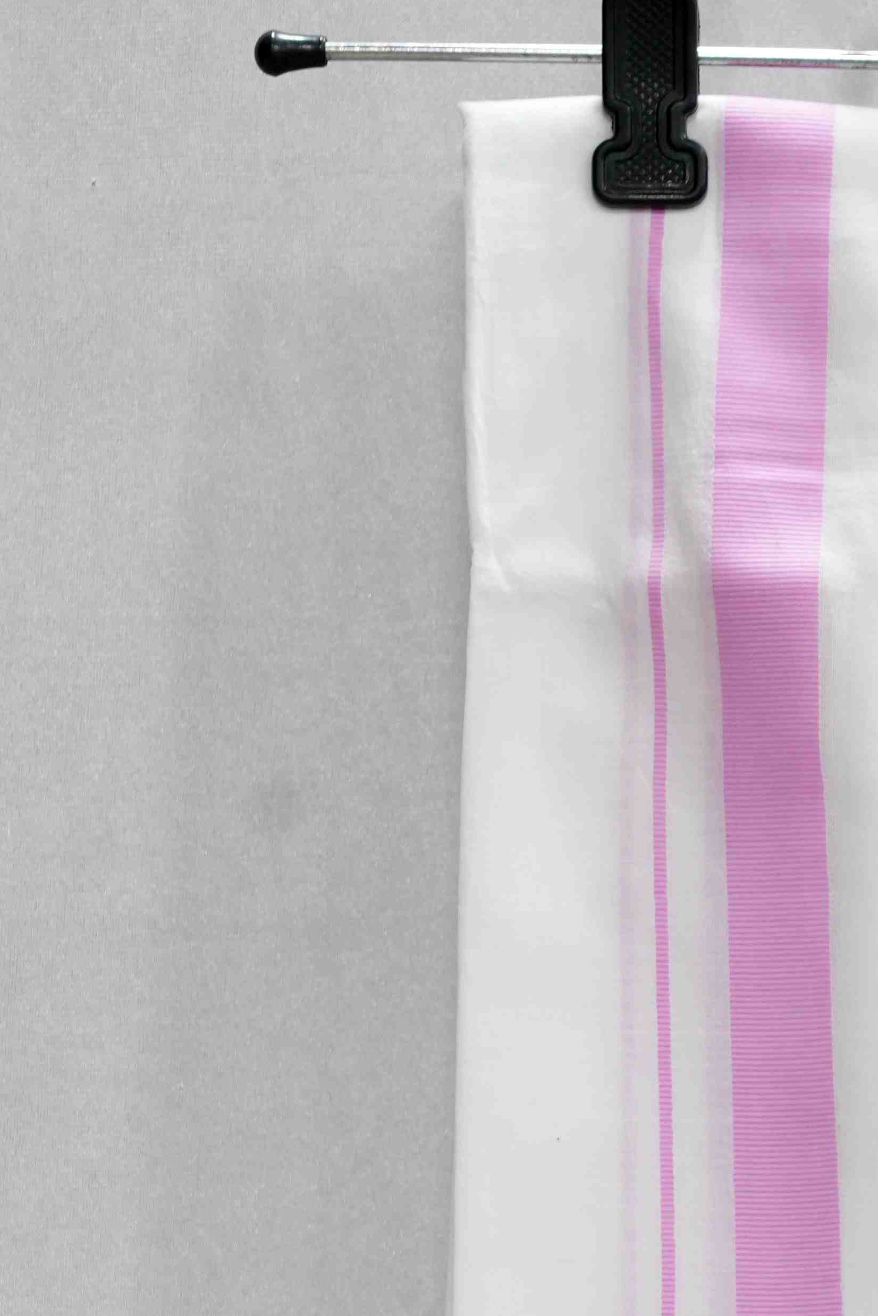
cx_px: 1076
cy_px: 1459
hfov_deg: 4.6
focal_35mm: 297
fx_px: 10864
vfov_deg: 6.9
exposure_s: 1/60
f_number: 5.6
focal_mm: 105
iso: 1250
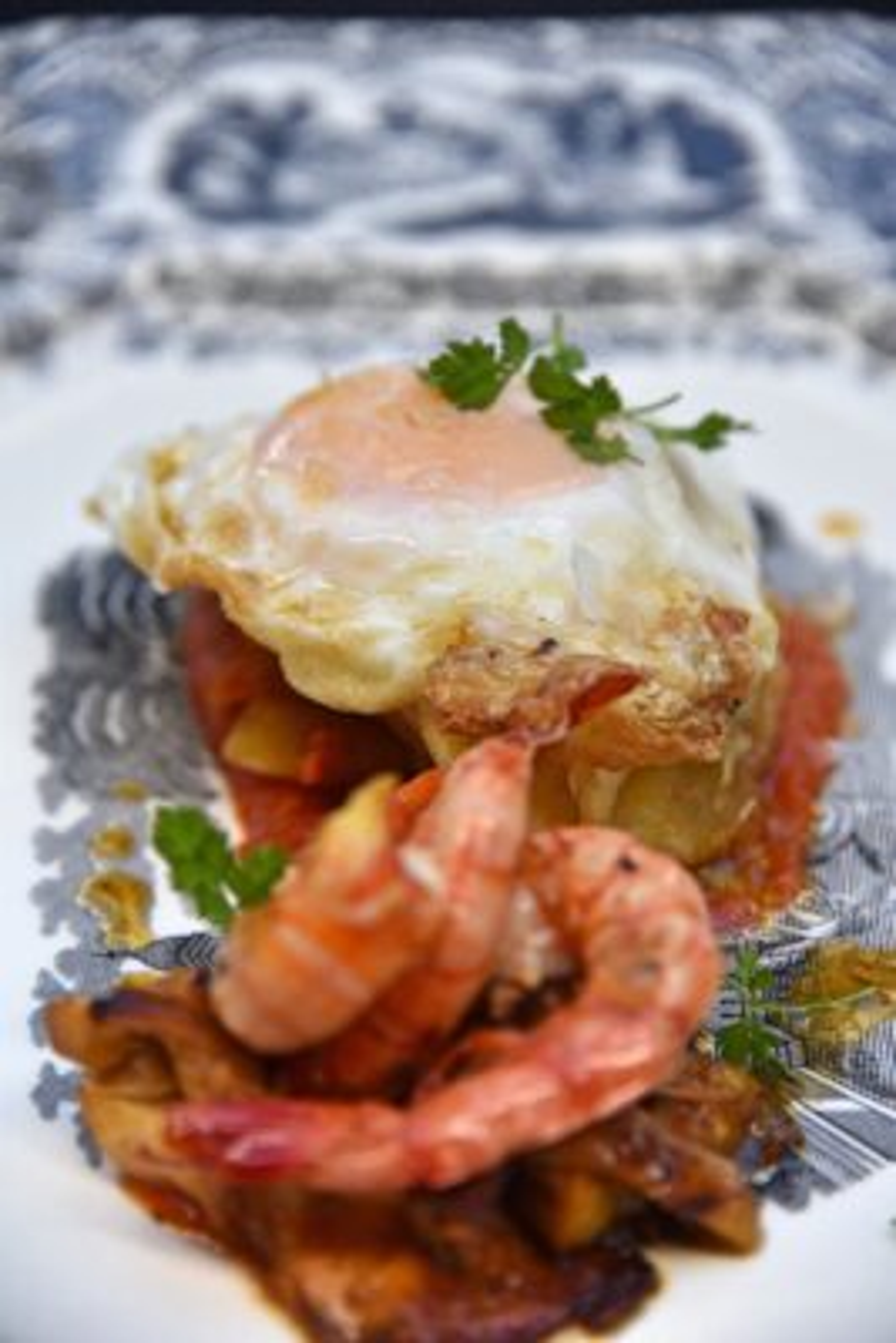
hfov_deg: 4.6
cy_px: 672
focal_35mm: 300
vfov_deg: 6.9
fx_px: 11189
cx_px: 448
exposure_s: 1/640
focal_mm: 300
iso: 800
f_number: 6.3
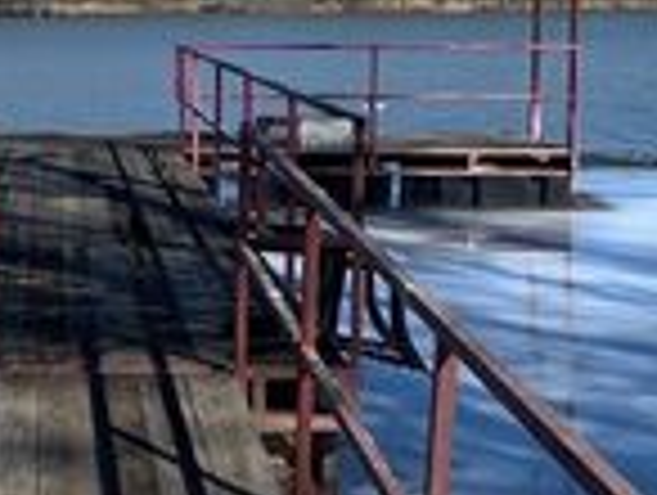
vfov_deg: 16.6
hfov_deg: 21.6
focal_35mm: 89
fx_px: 1692
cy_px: 119
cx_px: 99
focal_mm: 4.25
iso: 25
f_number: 1.8
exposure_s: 1/2075
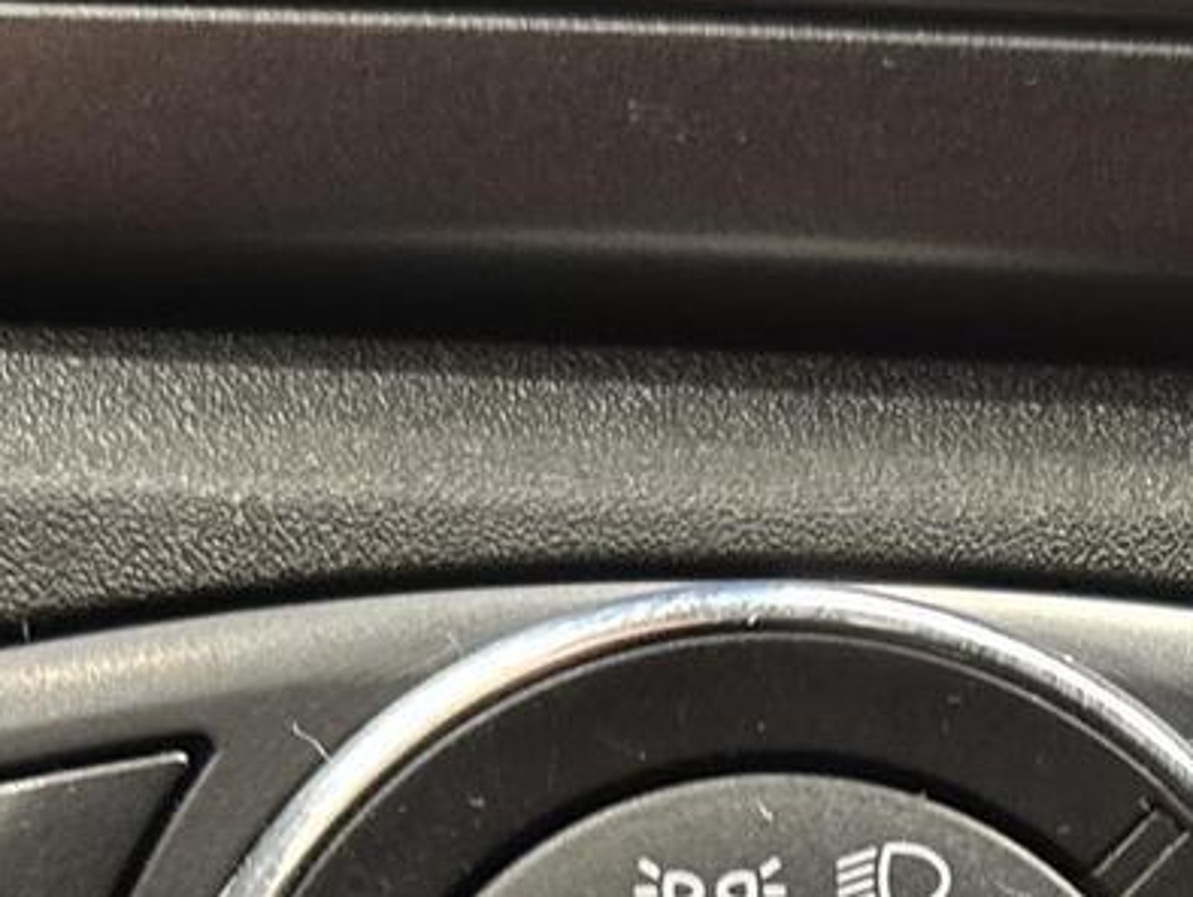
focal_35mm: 95
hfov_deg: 20.3
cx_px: 1008
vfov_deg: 14.7
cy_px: 1285
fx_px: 3276
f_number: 1.6
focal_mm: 5.96
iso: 1000
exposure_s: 1/30
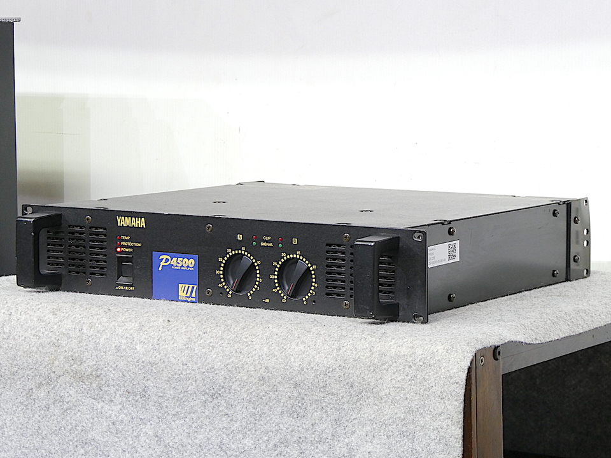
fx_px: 1871
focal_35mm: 106
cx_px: 306
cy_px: 229
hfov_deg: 18.5
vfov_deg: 14.0
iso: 200
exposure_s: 1/5
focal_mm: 19
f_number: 5.1
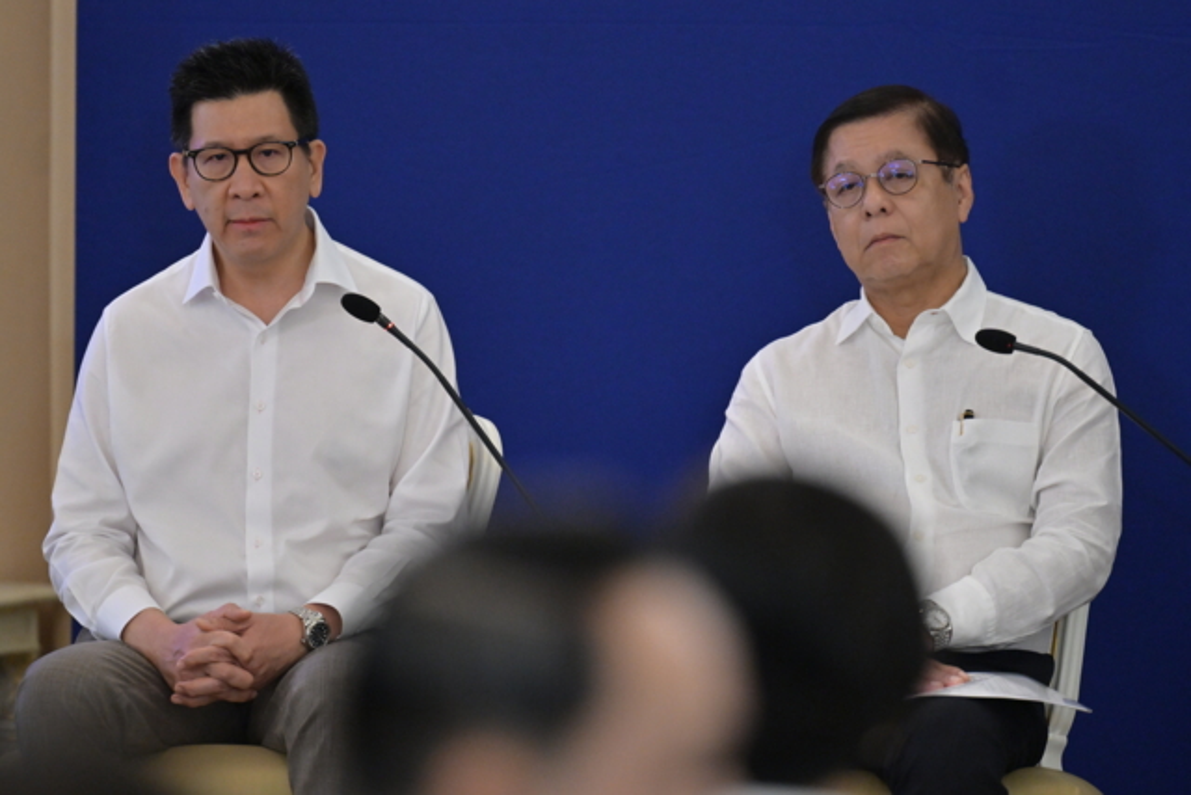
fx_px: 9927
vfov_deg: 4.6
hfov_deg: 6.9
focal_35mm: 300
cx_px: 596
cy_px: 398
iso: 2000
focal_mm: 200
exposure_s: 1/200
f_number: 2.8
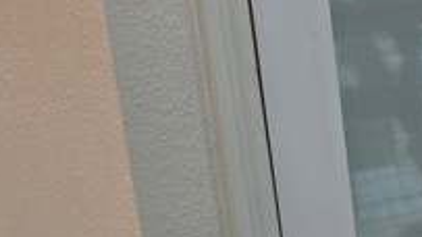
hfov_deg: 25.2
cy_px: 281
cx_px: 449
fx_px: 884
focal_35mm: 79
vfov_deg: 14.8
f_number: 1.7
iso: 64
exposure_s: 1/120
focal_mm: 6.3
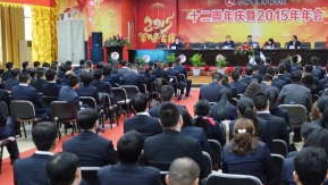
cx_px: 244
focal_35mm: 61
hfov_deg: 33.8
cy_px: 75
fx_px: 529
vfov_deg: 19.8
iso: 1600
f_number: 4
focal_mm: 25
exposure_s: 1/25
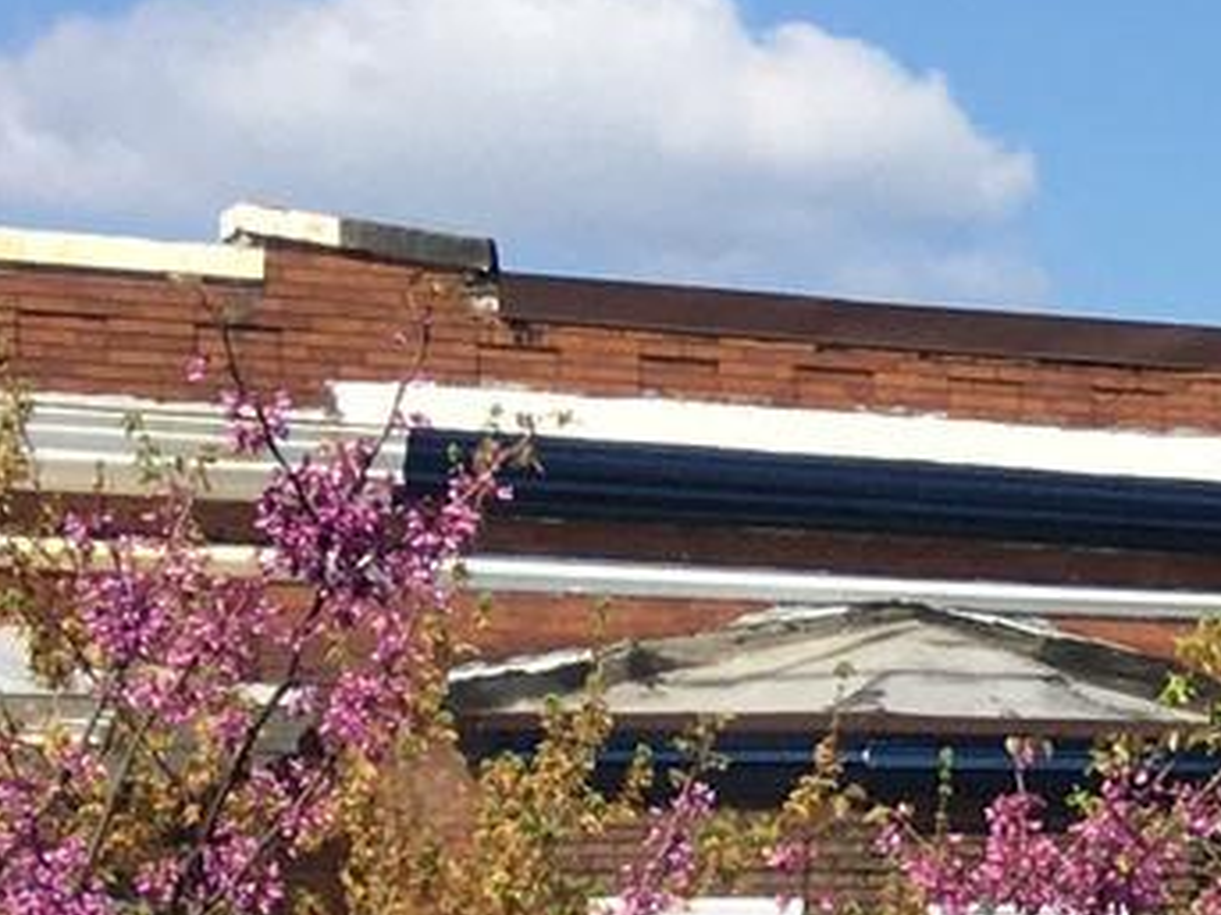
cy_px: 780
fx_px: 6100
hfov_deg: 9.3
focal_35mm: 173
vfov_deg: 8.6
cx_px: 3510
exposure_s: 1/1538
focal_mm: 4.15
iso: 25
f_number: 2.2
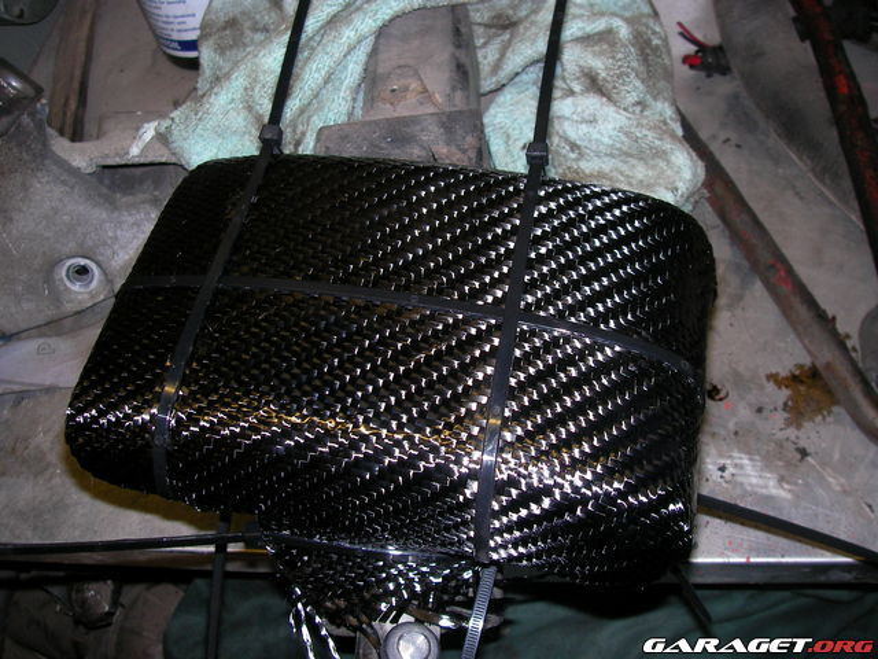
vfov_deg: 37.7
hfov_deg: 49.0
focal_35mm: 38
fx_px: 964
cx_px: 439
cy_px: 330
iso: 50
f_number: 3.3
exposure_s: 1/30
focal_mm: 6.3
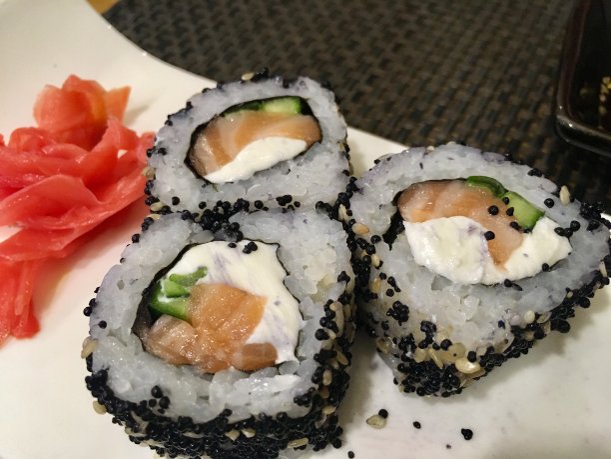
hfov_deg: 61.7
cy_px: 230
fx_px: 512
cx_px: 306
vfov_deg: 48.2
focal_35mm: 29
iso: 200
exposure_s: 1/33
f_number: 2.2
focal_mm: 4.15
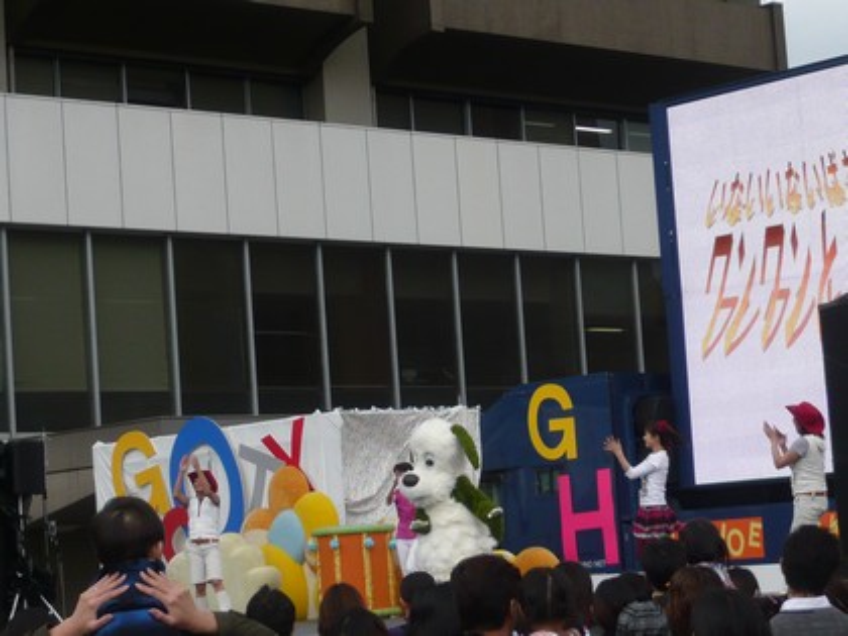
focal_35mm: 99
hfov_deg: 19.8
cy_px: 318
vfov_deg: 14.9
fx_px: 2425
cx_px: 424
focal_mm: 10.3
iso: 100
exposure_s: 1/160
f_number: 4.3
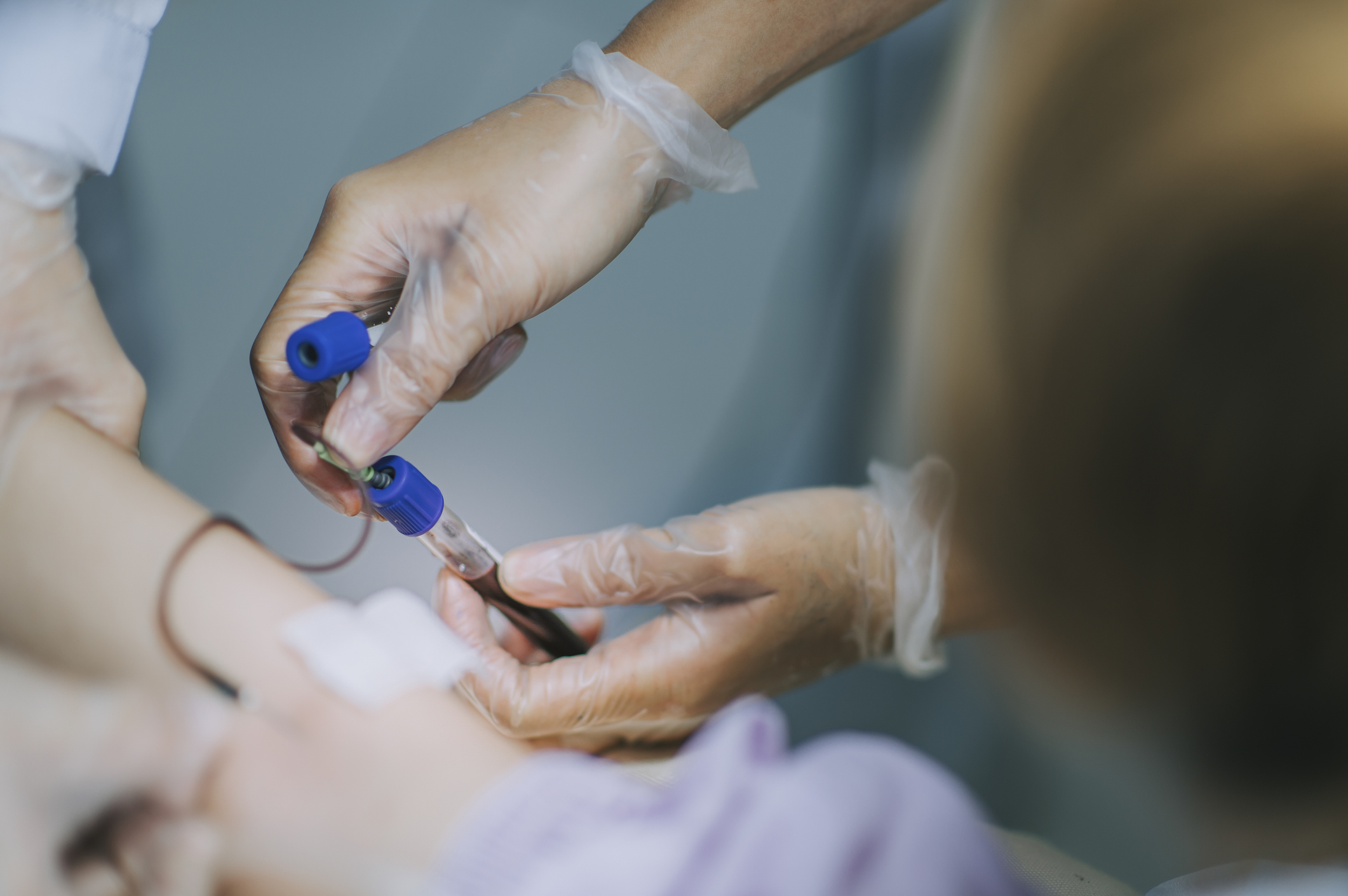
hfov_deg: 23.9
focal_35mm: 85
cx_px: 674
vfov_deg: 16.1
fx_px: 3181
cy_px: 448
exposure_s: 1/125
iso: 100
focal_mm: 85
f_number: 1.4
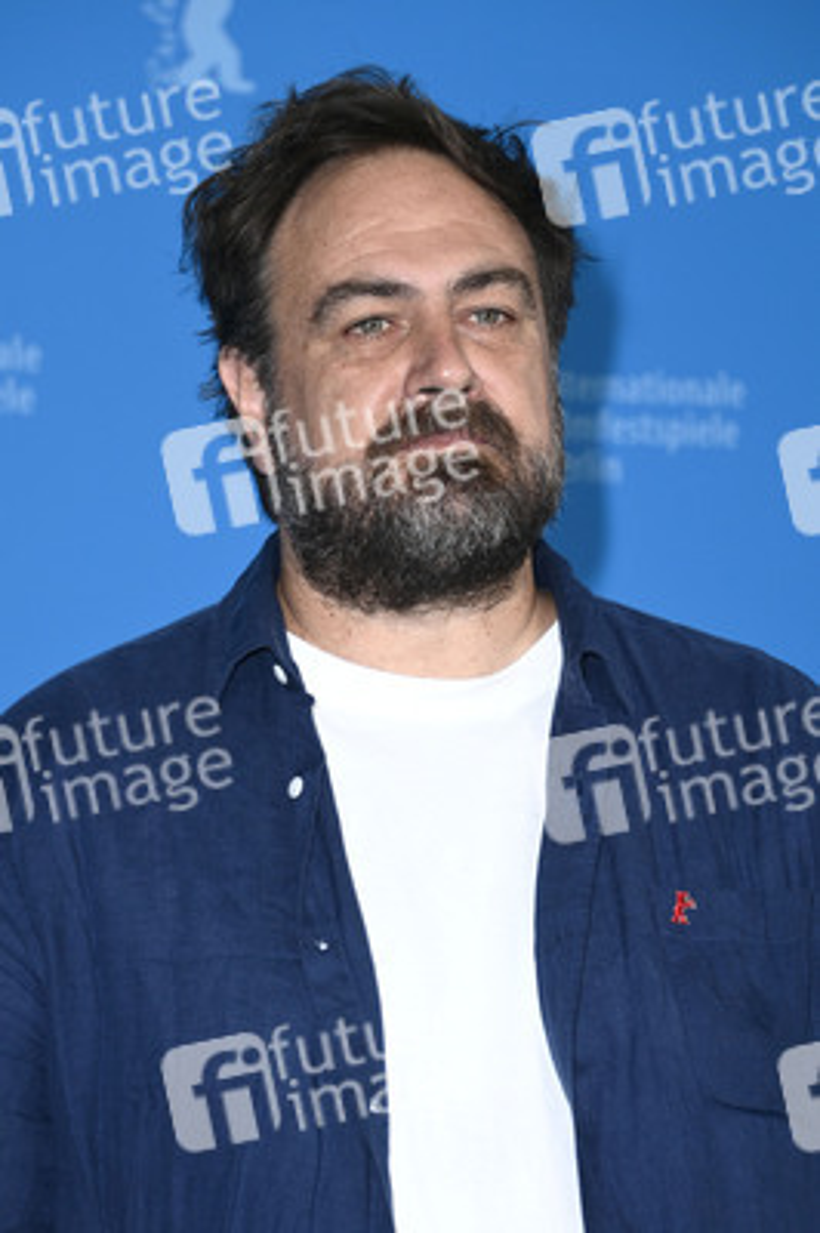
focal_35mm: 135
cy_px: 616
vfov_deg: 15.2
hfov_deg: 10.1
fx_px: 4620
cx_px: 410
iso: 1000
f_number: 5.6
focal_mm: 135
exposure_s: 1/250
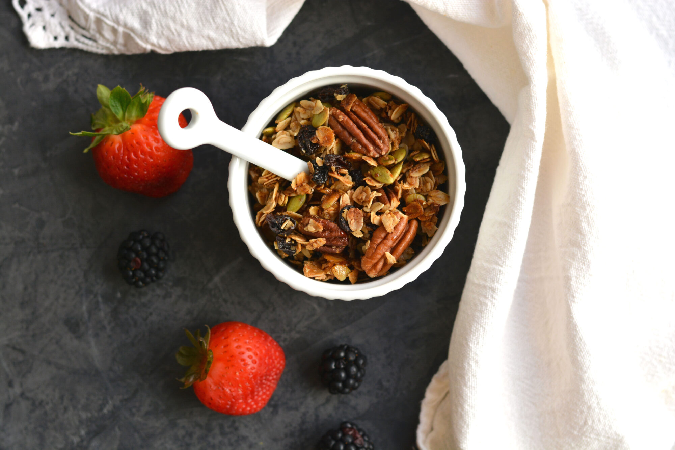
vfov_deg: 18.2
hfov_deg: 27.0
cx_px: 338
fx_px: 1406
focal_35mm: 75
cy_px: 225
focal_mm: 50
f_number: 4
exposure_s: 1/80
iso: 320
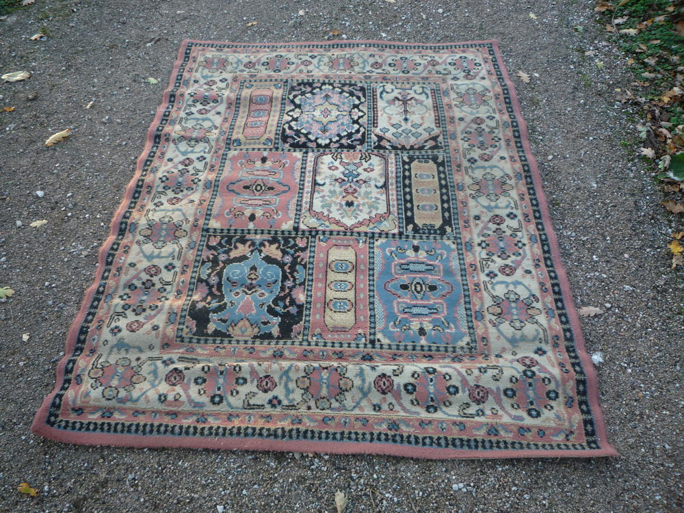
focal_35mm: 30
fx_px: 593
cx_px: 342
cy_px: 256
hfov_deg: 60.0
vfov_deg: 46.8
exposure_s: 1/80
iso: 100
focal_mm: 5.2
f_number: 3.3
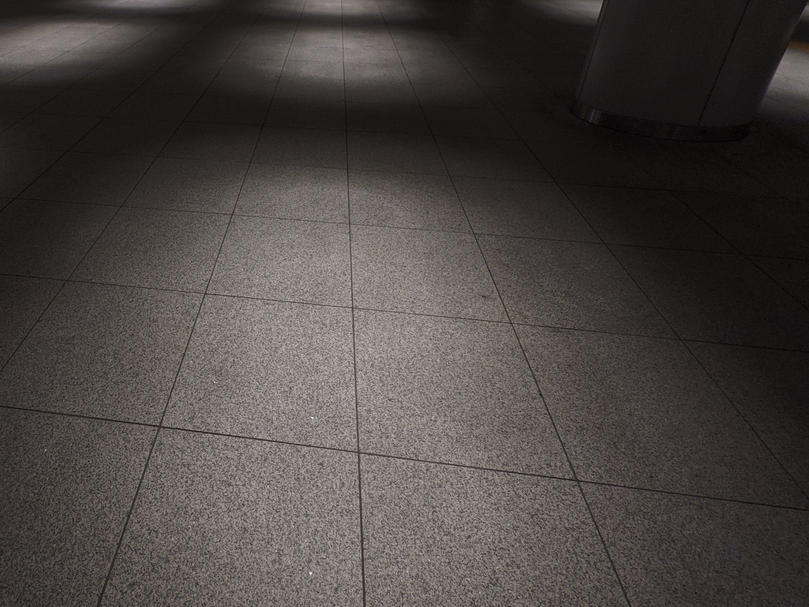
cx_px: 206
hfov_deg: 63.5
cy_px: 291
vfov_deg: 53.1
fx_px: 608
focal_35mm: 26
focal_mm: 2.22
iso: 253
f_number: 2.2
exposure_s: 1/120
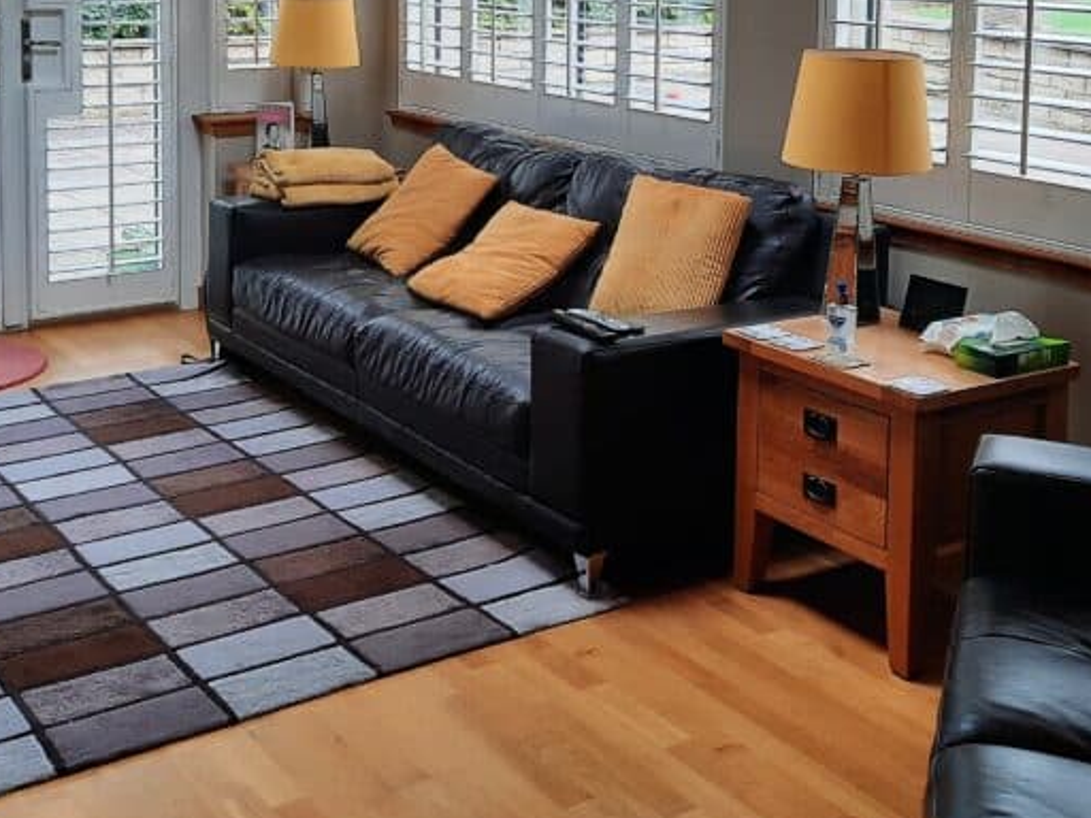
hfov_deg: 38.2
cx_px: 552
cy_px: 66
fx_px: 1576
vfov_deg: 27.9
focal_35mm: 50
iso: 50
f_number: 2
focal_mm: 4.6
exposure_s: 1/100
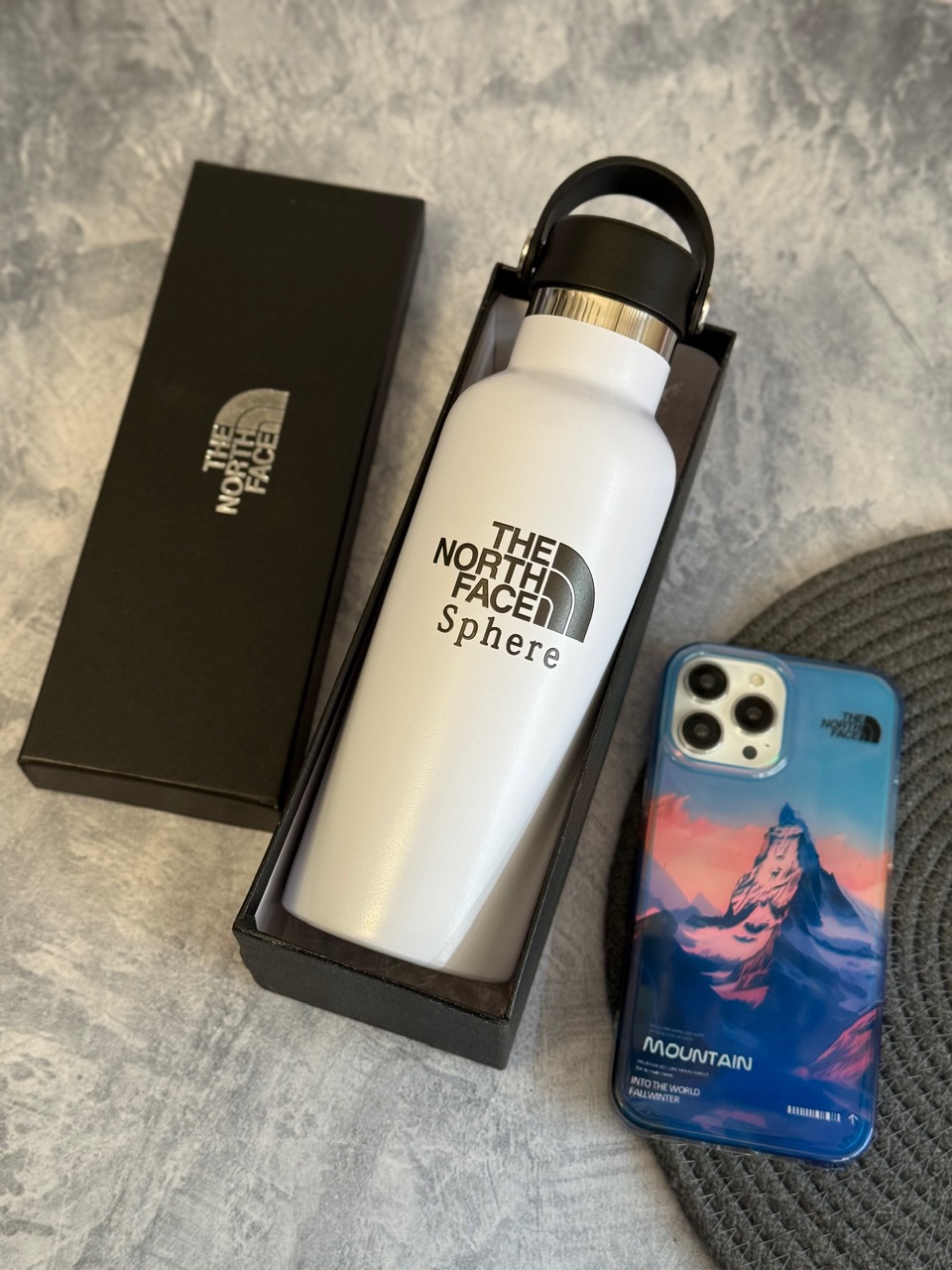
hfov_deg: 30.3
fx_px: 1760
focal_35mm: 48
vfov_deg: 39.7
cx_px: 476
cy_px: 635
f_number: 1.78
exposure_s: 1/122
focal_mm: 6.76
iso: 80
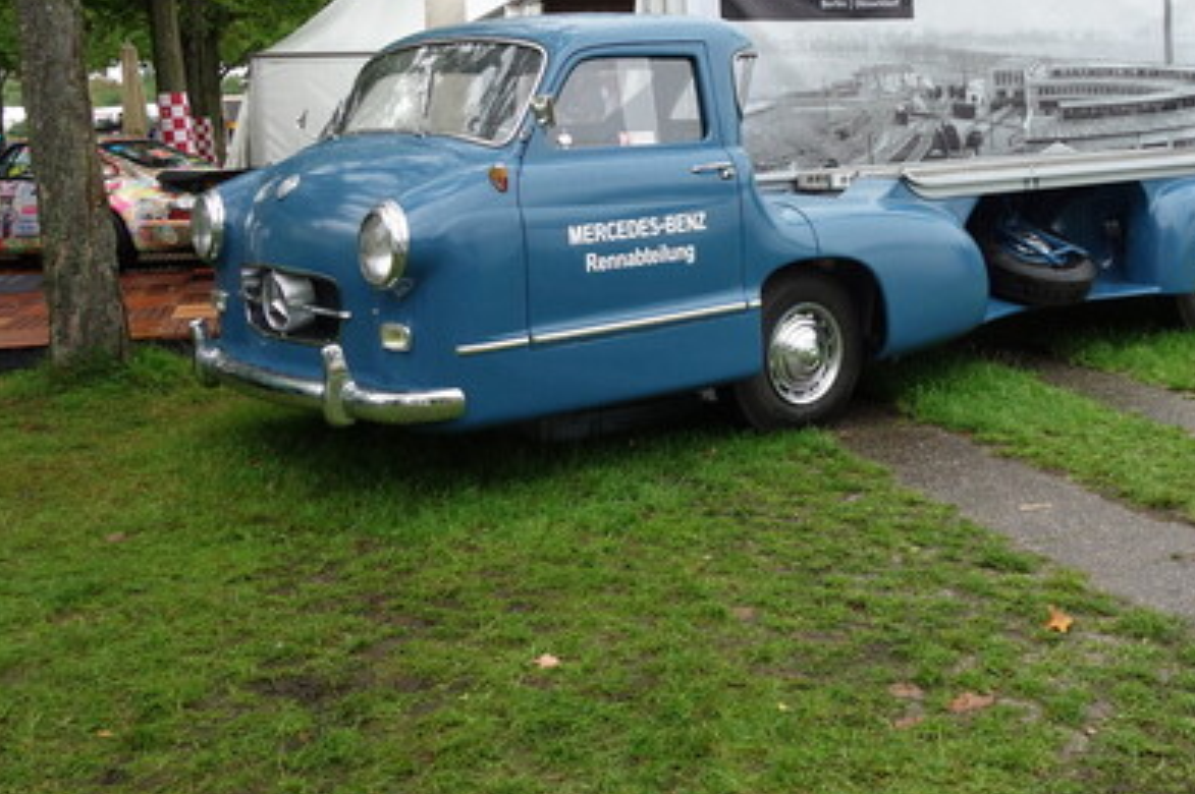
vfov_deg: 30.9
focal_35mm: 43
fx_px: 1426
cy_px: 253
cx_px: 813
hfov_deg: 44.7
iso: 320
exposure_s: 1/250
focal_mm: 10.4
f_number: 4.5
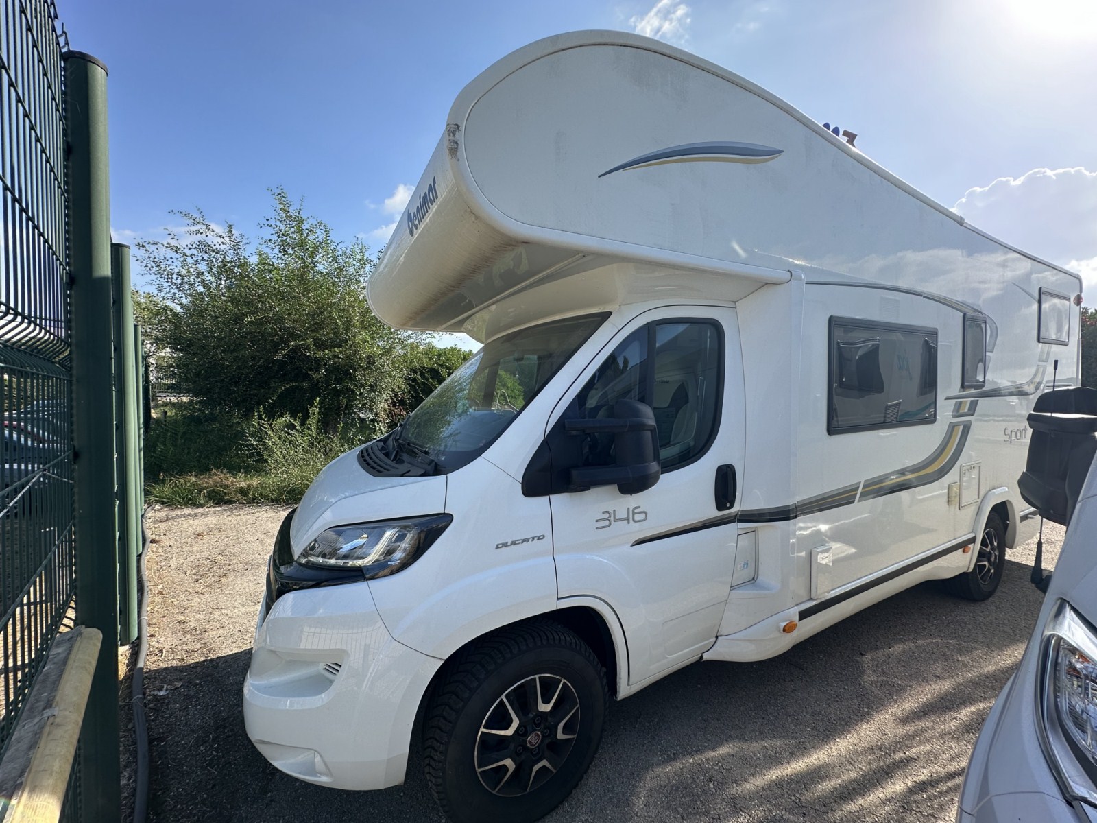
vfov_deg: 85.7
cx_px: 548
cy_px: 412
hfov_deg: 102.1
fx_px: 444
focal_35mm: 14
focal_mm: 2.22
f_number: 2.2
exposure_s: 1/774
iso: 40
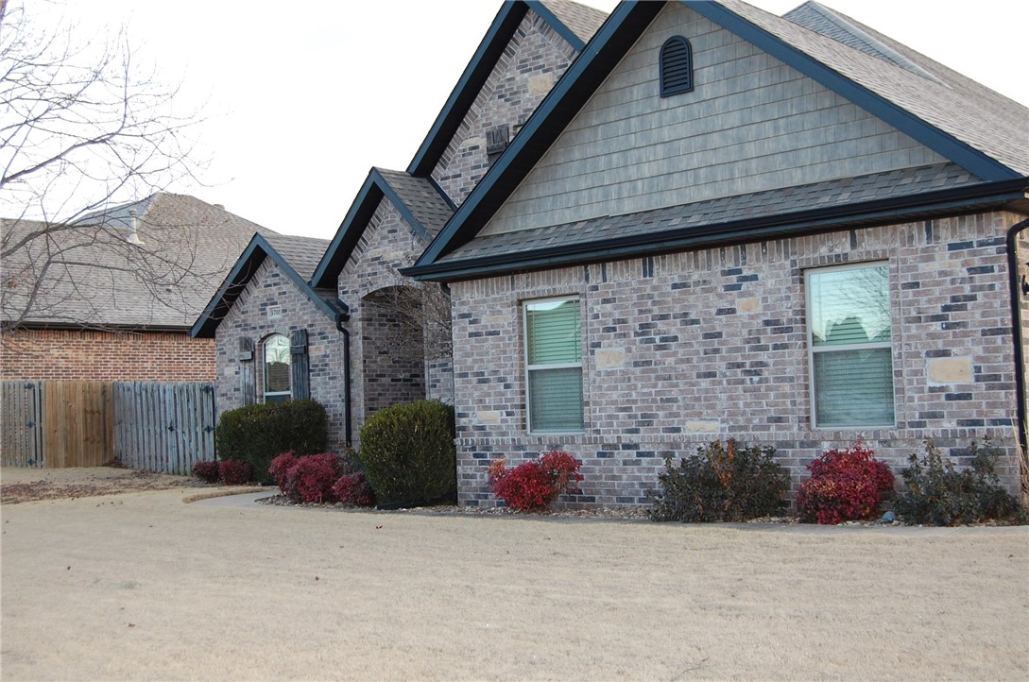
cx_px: 514
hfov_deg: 43.7
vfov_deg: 29.8
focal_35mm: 45
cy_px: 341
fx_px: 1284
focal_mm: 30
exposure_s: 1/125
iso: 450
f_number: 5.6
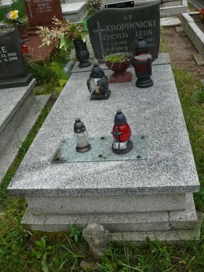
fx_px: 275
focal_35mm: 35
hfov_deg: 40.7
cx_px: 102
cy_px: 136
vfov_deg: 52.6
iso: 100
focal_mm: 7.4
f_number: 4
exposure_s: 1/200
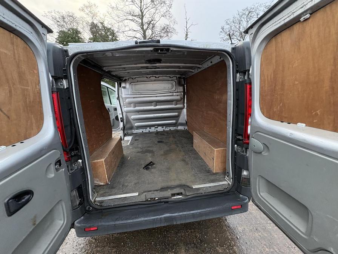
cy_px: 127
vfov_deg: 85.7
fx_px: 137
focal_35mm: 14
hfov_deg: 102.1
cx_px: 169
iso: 250
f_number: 2.2
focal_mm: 2.22
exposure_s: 1/96
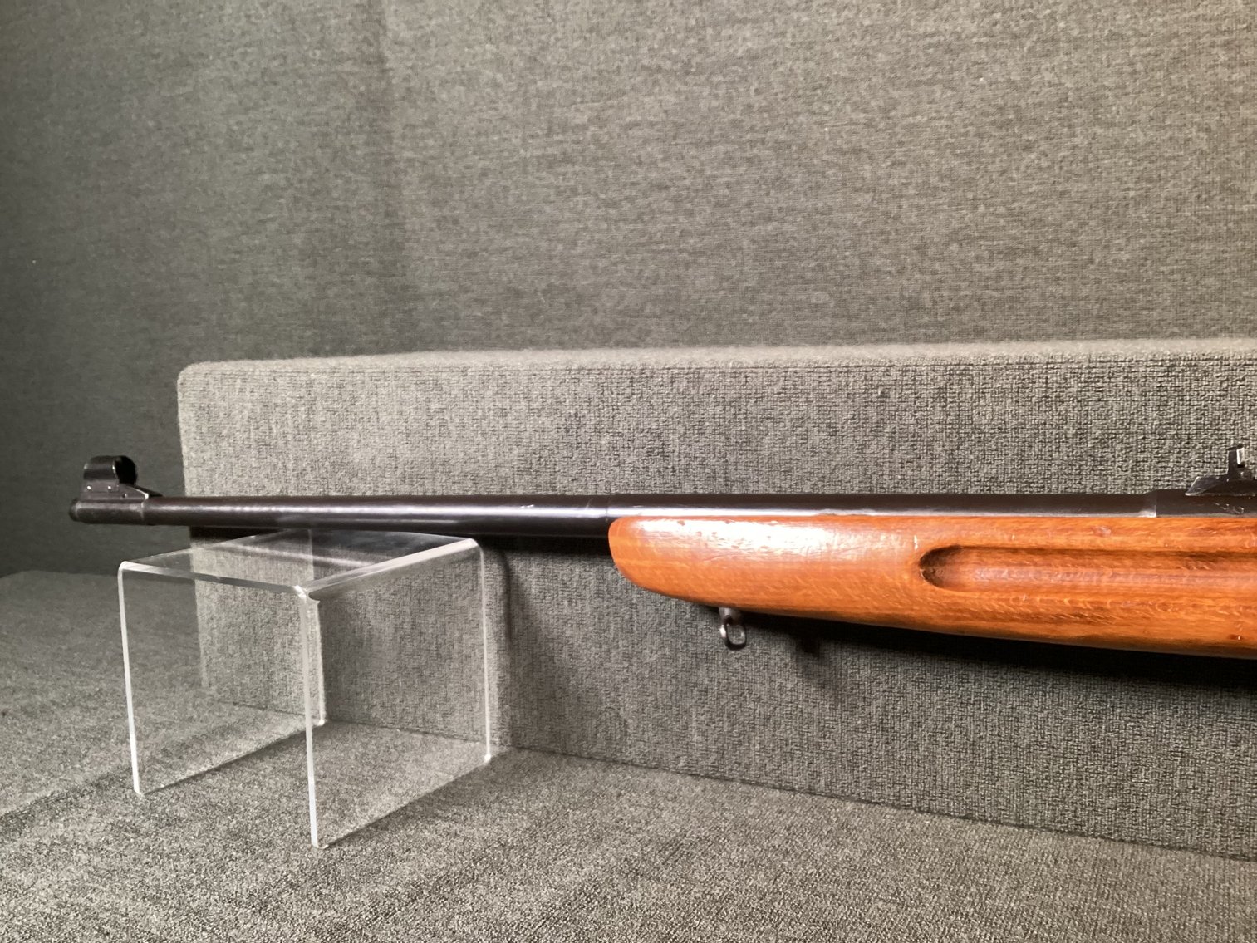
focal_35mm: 31
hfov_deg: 58.3
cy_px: 472
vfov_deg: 45.4
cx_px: 628
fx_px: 1126
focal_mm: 3.3
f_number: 2.4
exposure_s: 1/50
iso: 400
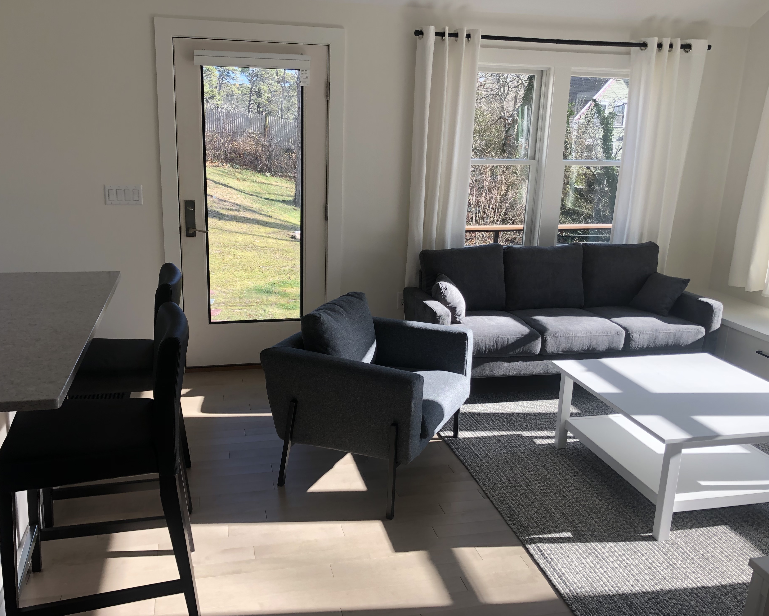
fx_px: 683
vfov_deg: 48.5
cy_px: 313
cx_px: 366
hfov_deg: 58.7
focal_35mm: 30
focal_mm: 3.99
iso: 20
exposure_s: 1/182
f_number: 1.8
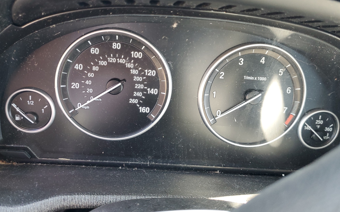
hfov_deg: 66.5
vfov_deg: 44.5
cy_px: 95
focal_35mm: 28
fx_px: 259
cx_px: 171
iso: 130
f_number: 1.5
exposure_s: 1/60.2
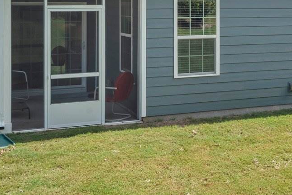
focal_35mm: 73
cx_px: 264
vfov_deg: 18.2
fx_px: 592
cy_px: -5
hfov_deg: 26.7
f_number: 11
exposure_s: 1/30
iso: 200
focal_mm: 23
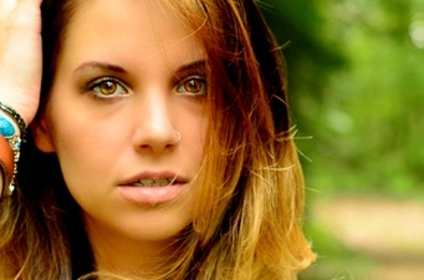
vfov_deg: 7.7
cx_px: 287
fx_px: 2066
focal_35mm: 176
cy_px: 203
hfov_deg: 11.7
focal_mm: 50
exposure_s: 1/50
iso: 100
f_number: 4
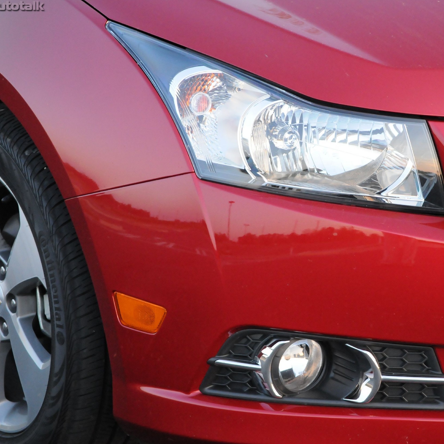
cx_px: 320
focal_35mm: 145
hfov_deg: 12.0
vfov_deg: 12.1
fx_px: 2099
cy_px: 223
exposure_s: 1/250
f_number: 5
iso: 2000
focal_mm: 75
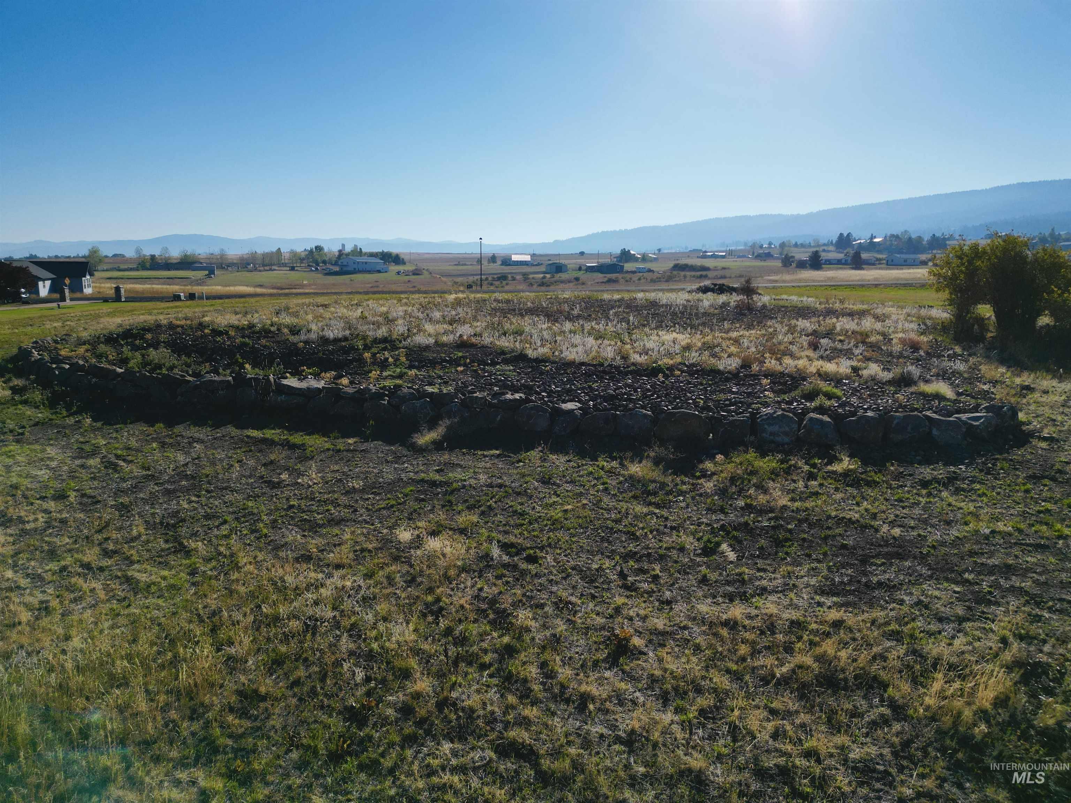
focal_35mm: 24
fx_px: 743
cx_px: 536
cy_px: 402
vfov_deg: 56.8
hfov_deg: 71.6
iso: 110
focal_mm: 6.72
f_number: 1.7
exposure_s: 1/6400
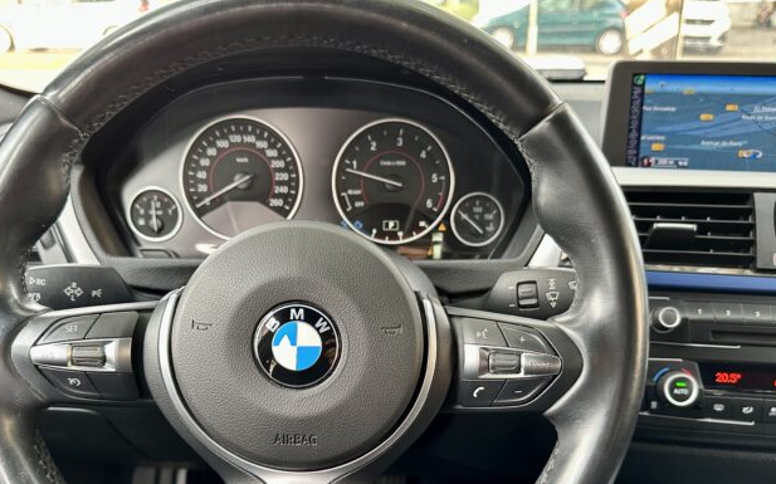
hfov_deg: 58.0
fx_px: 698
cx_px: 348
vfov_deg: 37.8
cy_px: 331
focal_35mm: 33
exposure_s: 1/102
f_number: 1.78
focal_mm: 6.86
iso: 250
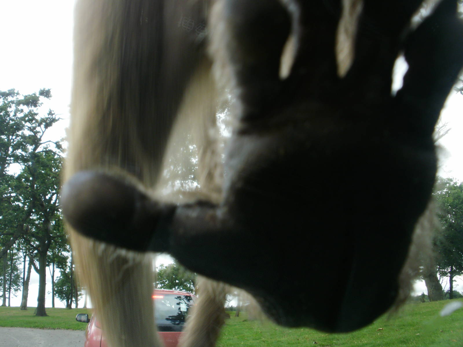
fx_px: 482
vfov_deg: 39.7
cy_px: 174
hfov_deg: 51.4
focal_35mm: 36
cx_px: 232
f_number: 5.6
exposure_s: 1/60
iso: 100
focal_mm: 6.3
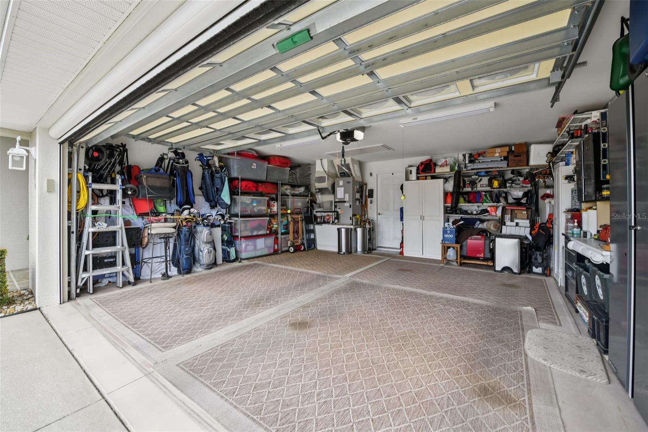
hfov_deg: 104.3
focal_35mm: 14
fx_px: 252
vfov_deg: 81.2
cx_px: 324
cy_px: 216
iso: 400
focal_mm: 14
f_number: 8
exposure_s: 1/160
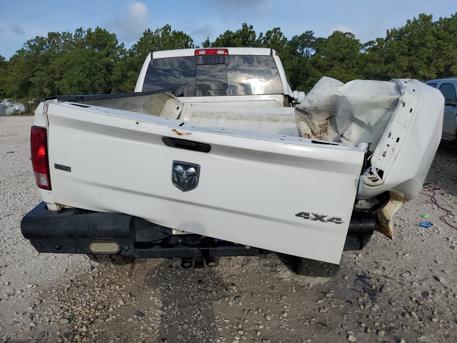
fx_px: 343
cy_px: 172
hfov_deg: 67.3
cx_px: 228
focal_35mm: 26
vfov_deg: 53.1
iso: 50
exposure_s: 1/5000
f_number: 1.5
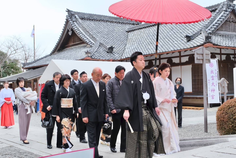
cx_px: 118
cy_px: 79
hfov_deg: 43.6
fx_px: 295
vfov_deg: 29.9
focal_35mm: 45
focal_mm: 30.1
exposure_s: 1/250
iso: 1600
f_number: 9
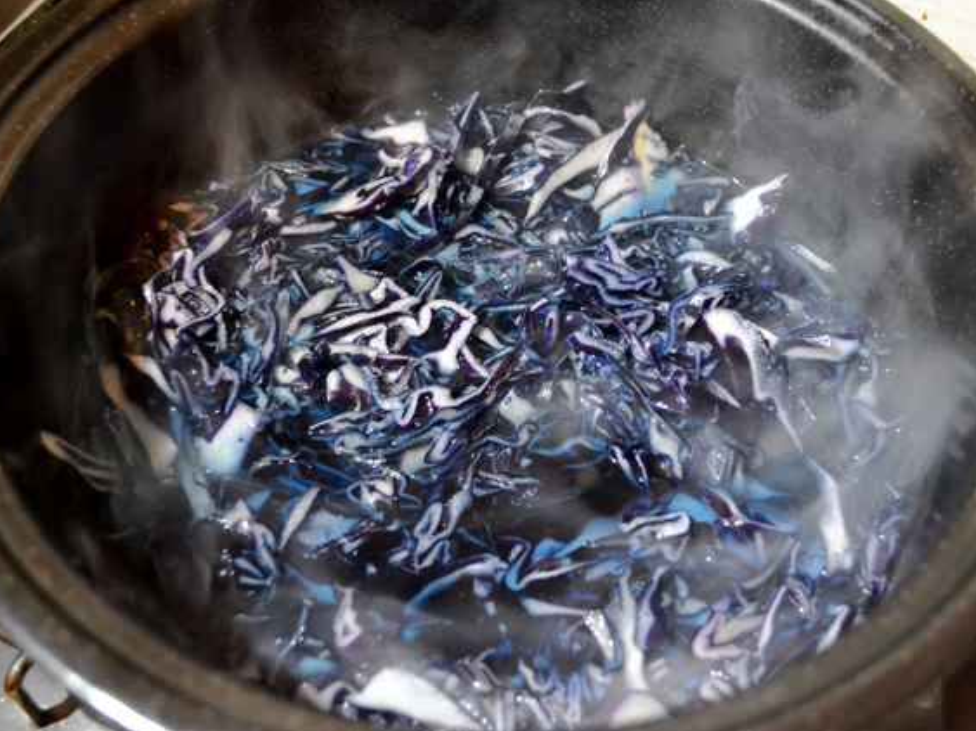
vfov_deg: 39.6
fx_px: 1015
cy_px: 364
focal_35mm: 36
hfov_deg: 51.4
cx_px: 483
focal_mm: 22
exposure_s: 1/13
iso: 3200
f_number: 4
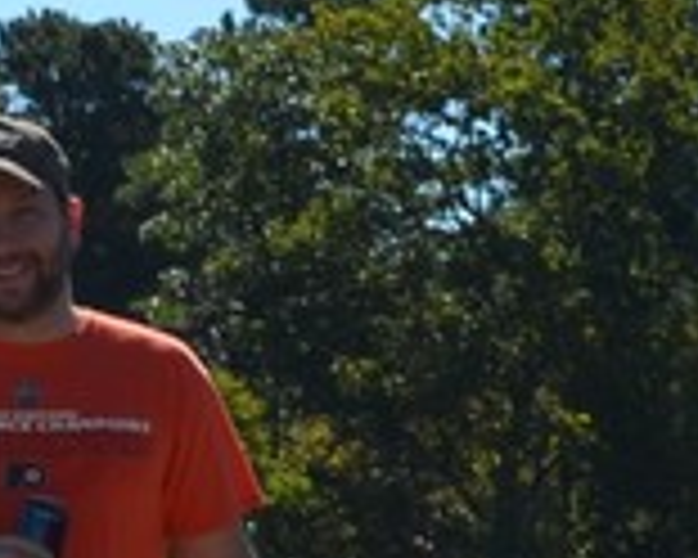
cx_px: -847
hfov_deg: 6.6
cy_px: 475
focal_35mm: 282
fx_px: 5826
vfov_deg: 5.5
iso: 100
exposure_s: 1/200
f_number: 10
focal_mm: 26
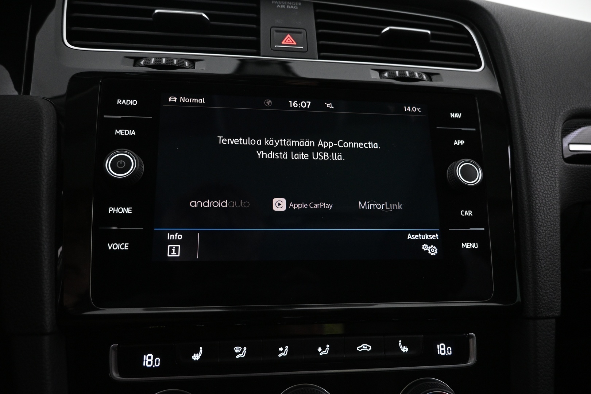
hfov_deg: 73.7
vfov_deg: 53.1
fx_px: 394
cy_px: 197
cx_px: 296
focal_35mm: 24
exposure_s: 1/30
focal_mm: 16
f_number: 3.5
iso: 1600
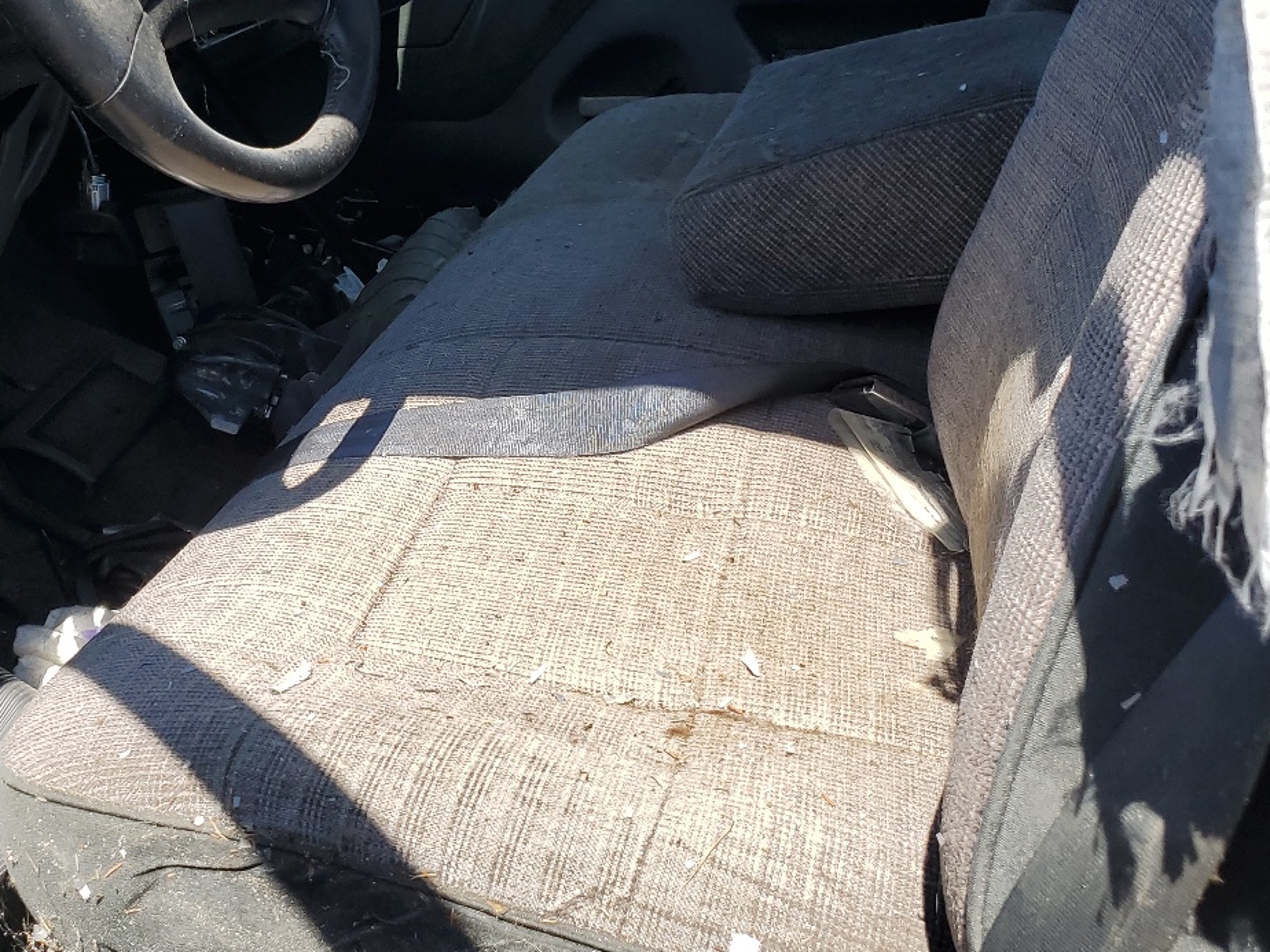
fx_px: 1651
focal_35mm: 45
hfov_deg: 41.3
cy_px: 290
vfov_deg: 31.8
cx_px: 375
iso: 50
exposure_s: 1/1429
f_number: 1.5
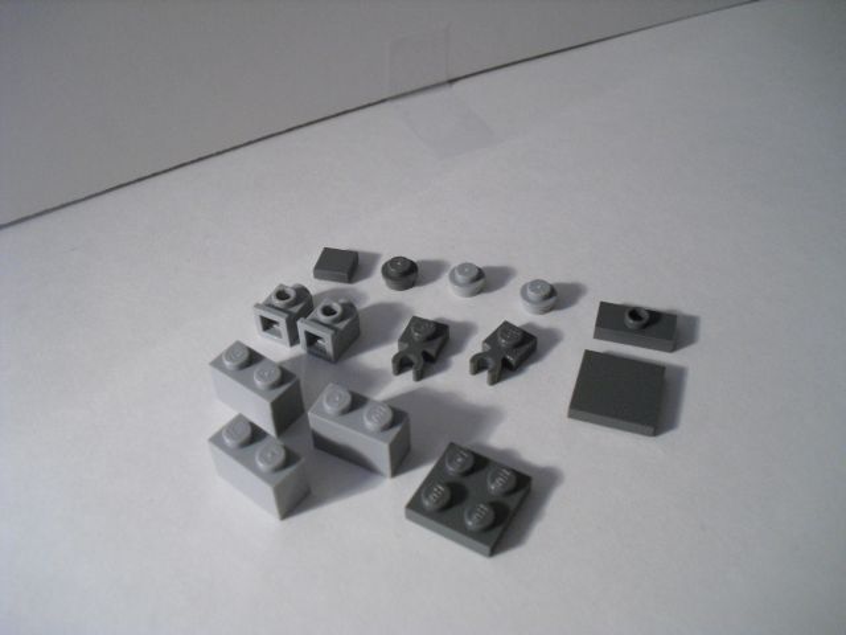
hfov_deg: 51.4
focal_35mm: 36
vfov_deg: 39.7
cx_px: 423
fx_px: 880
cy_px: 318
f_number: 3.1
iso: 400
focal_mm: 6.3
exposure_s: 1/80
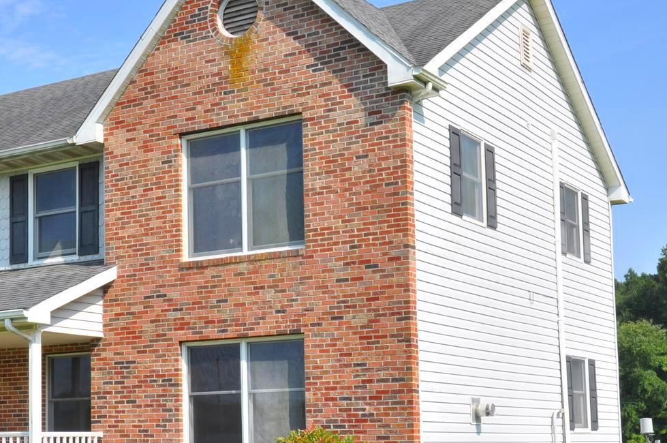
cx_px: 208
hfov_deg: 29.0
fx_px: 1277
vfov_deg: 19.5
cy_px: 332
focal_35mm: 69
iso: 200
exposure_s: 1/400
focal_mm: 22
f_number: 10
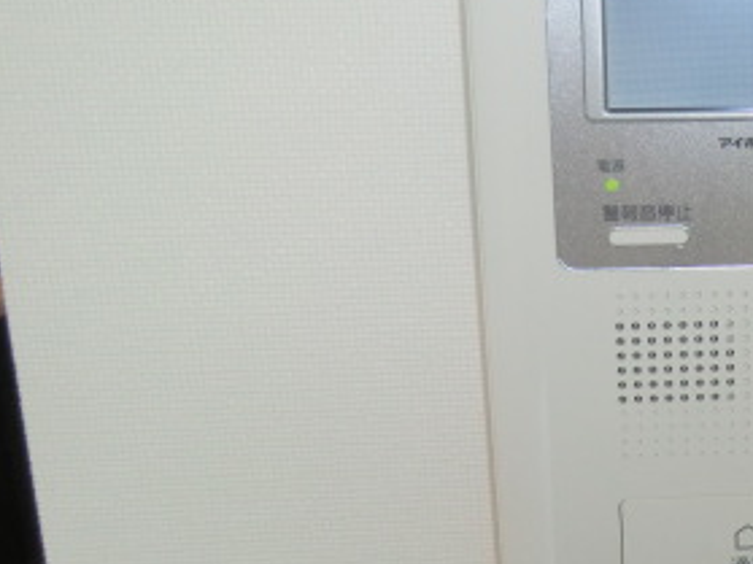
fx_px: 1196
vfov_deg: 26.5
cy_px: 219
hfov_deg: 31.4
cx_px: 810
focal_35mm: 55
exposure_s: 1/60
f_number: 3.2
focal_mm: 4.3
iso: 160
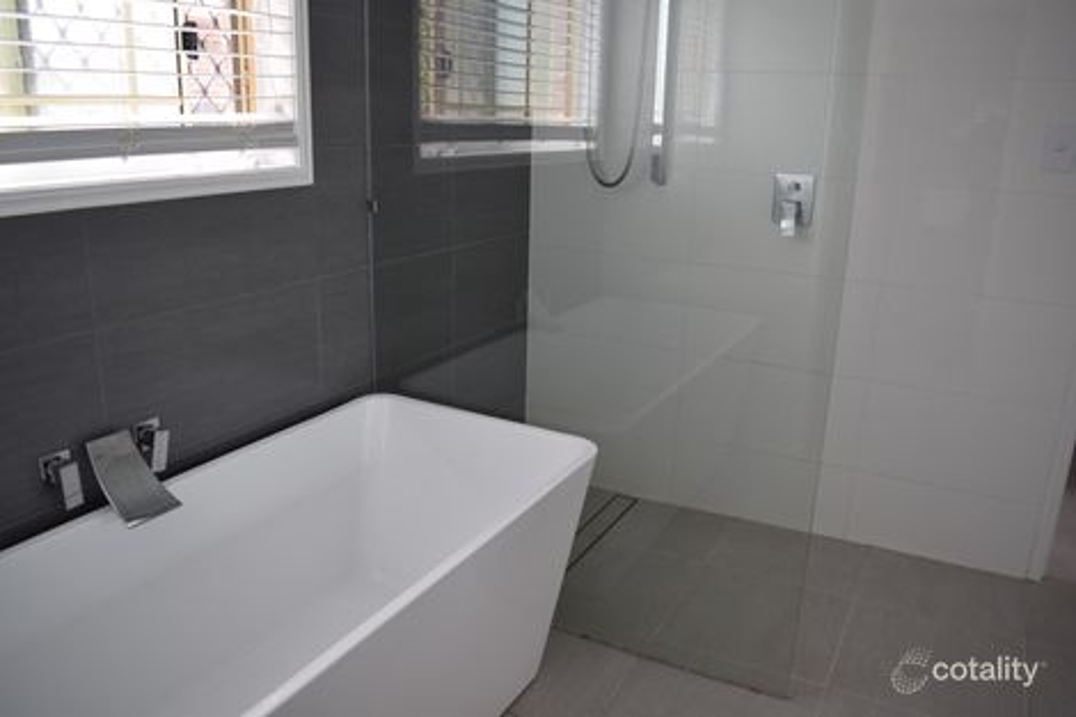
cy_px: 358
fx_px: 807
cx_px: 538
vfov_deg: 47.9
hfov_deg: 67.4
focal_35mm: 27
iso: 450
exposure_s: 1/60
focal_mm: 18
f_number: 4
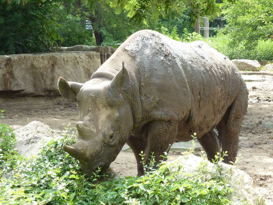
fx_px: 820
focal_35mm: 104
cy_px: 102
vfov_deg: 14.2
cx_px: 136
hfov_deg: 18.9
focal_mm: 17
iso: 400
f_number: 4.3
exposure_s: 1/320
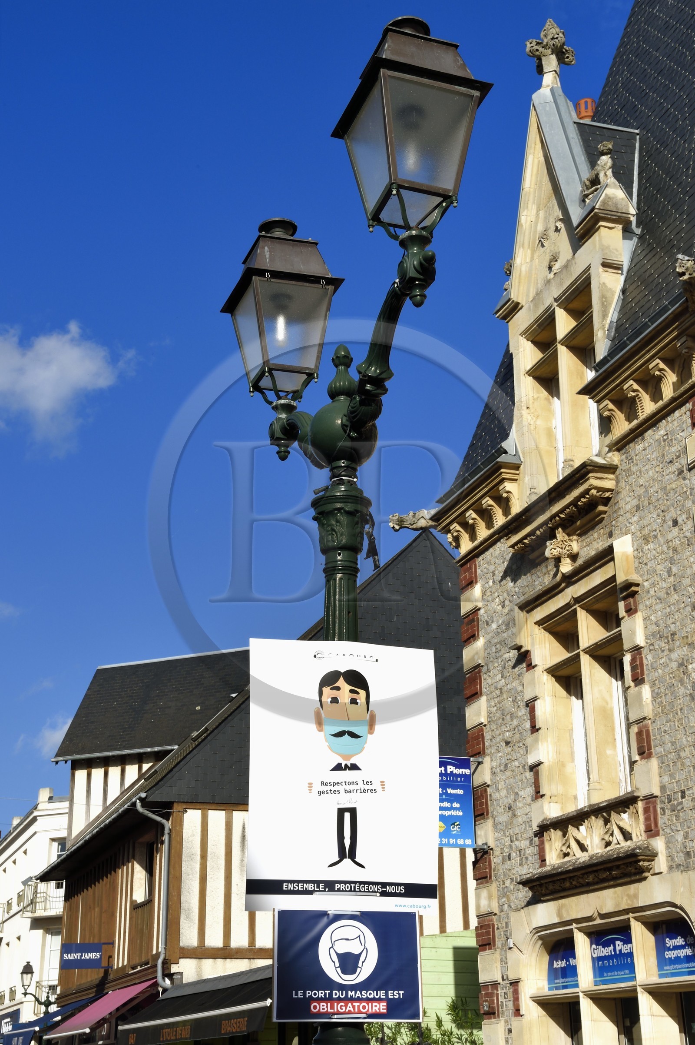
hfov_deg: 26.0
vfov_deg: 38.2
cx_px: 348
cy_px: 522
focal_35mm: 52
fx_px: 1507
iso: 200
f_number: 20
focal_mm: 52
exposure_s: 1/250
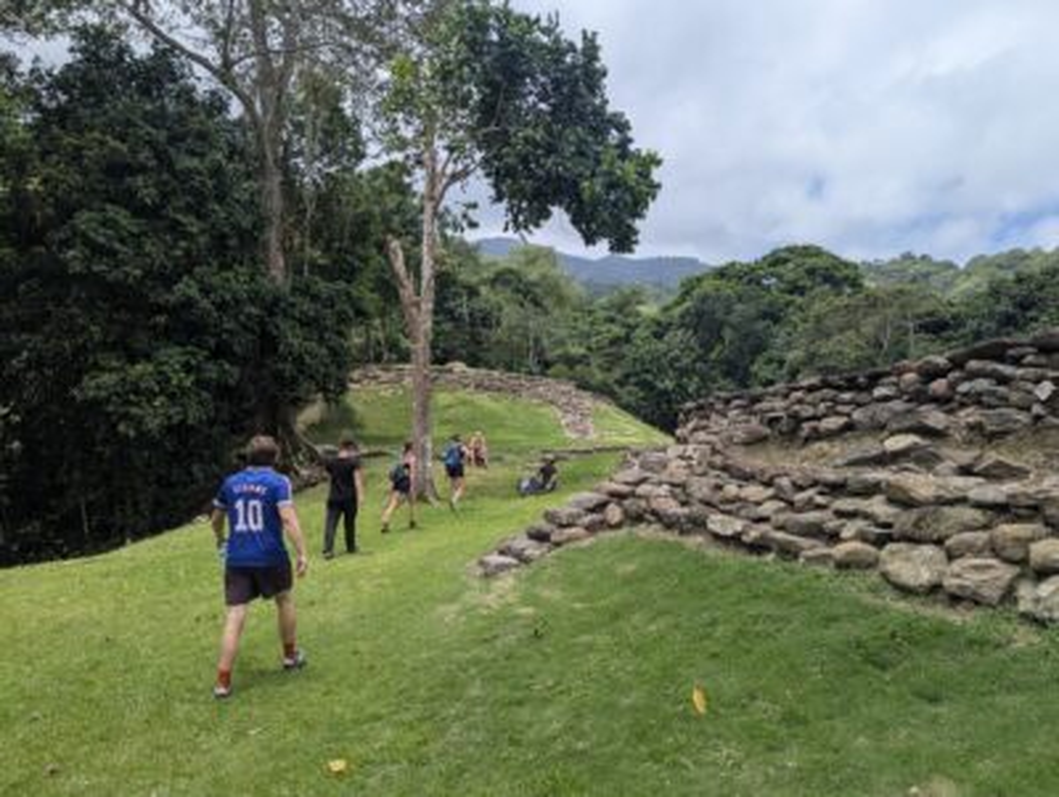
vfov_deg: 56.9
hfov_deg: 71.5
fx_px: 735
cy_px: 398
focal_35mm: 24
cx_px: 530
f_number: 1.85
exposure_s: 1/2217
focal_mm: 6.81
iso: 47
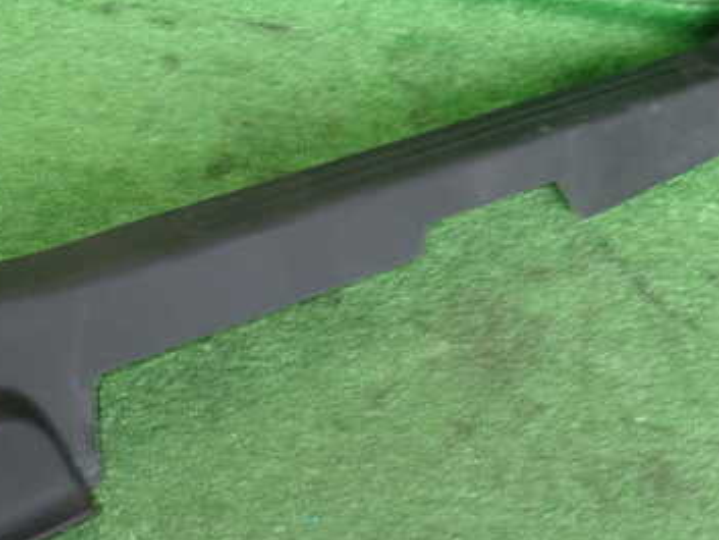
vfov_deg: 28.4
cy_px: 175
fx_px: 1060
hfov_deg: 37.4
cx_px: 418
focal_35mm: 51
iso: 200
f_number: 2.3
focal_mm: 5.4
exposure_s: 1/30
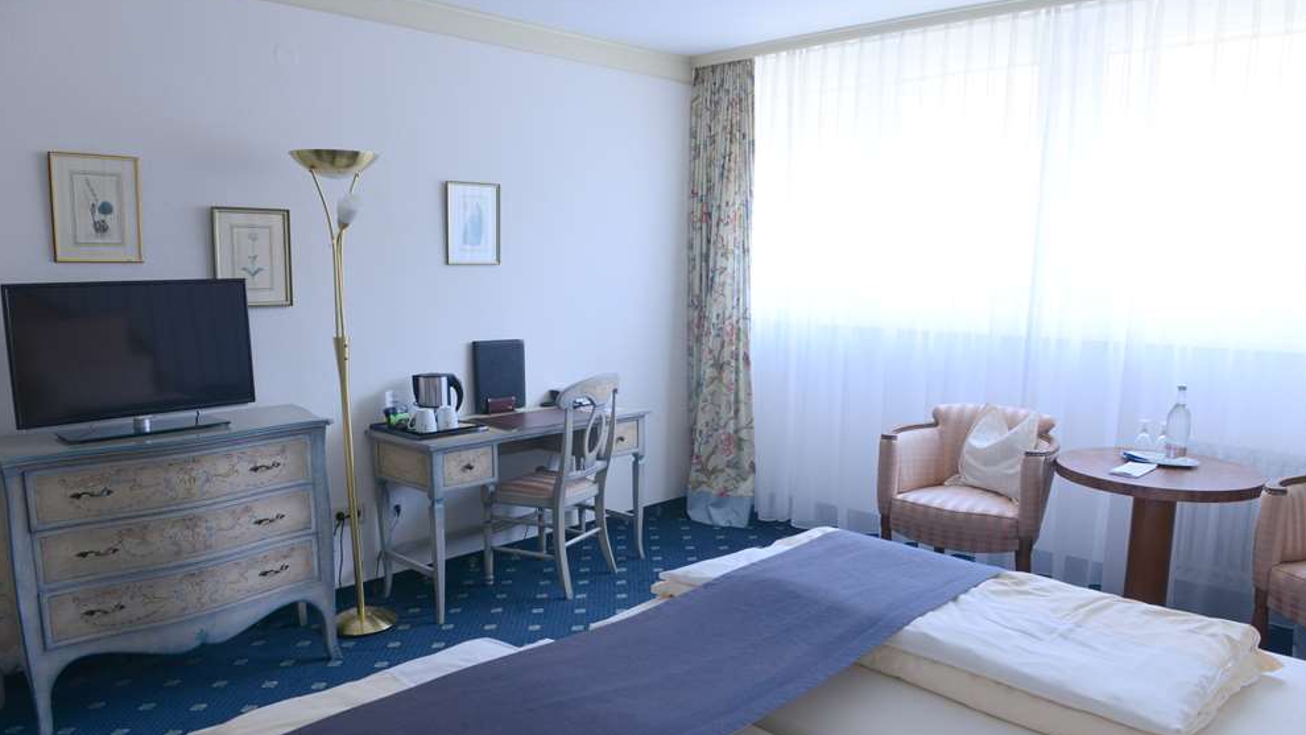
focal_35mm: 26
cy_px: 420
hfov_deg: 71.9
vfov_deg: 44.3
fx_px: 900
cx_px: 669
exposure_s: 1/25
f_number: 6.3
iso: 640
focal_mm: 24
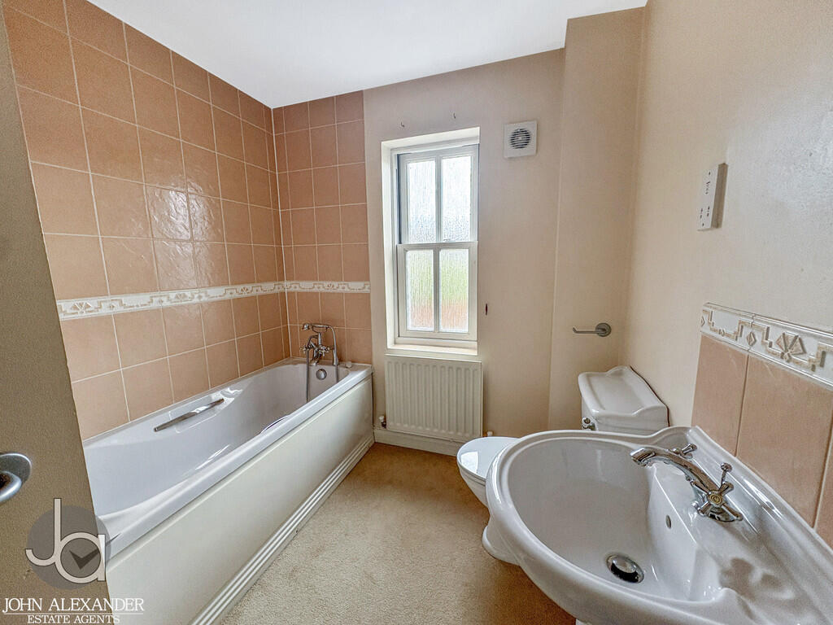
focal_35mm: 14
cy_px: 312
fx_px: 337
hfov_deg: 102.1
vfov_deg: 85.7
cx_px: 416
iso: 200
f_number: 2.2
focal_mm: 2.22
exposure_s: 1/99
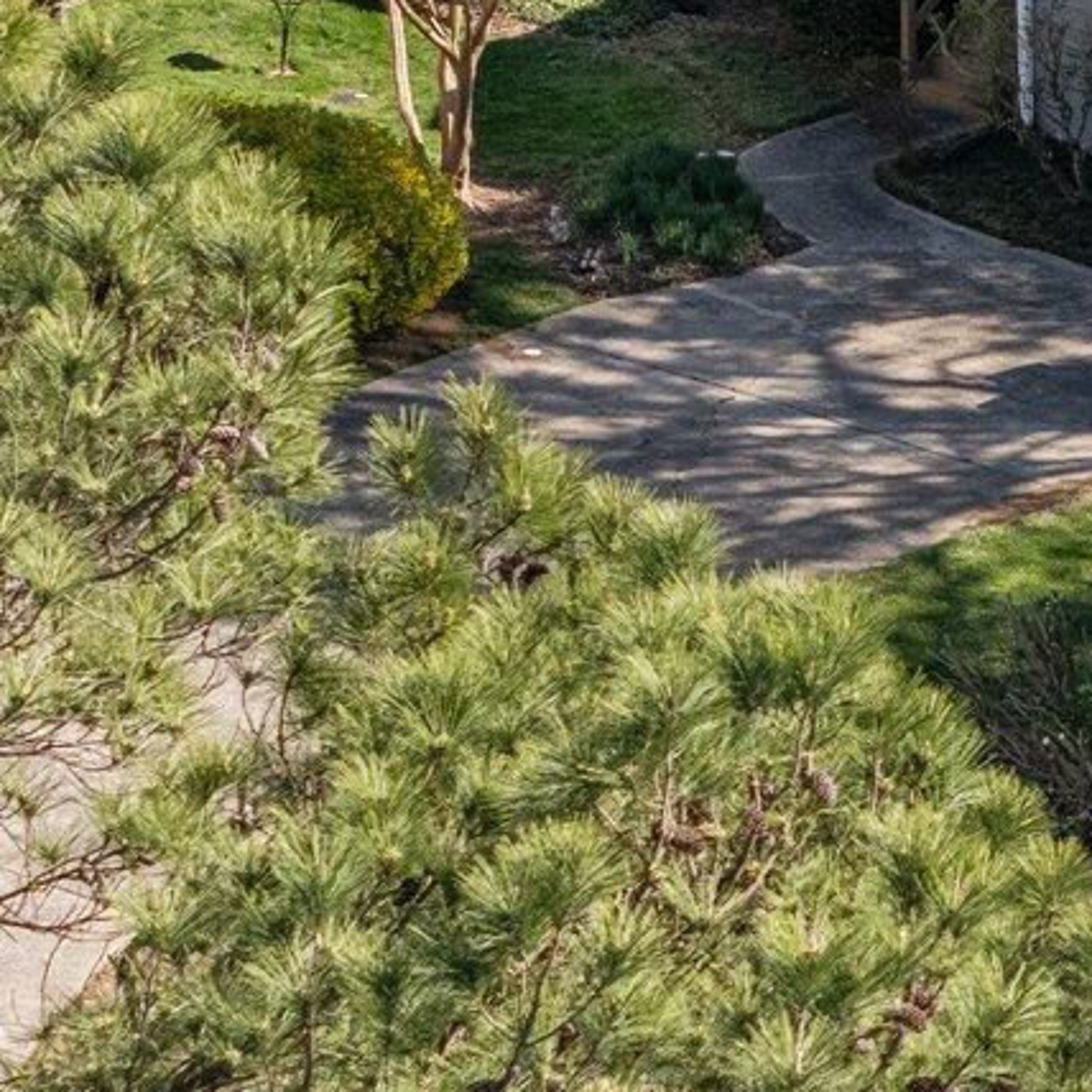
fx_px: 10564
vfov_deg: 5.9
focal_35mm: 296
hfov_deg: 5.8
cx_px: 1919
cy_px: 523
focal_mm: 19.35
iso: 100
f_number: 2.8
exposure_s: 1/640
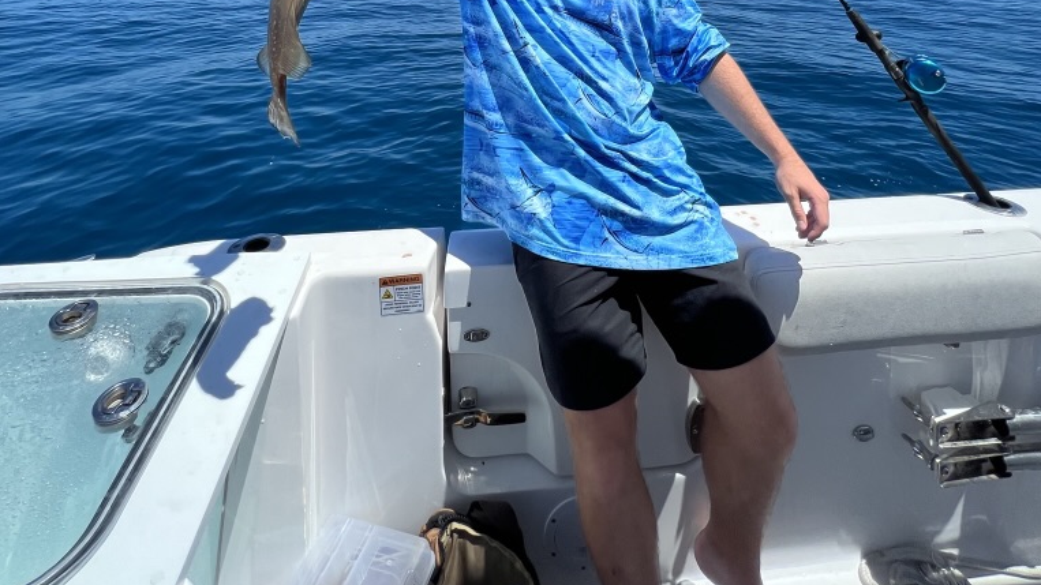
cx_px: 521
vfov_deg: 42.7
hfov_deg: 89.6
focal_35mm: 19
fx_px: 524
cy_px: -86
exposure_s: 1/2016
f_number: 1.8
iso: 32
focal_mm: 1.57
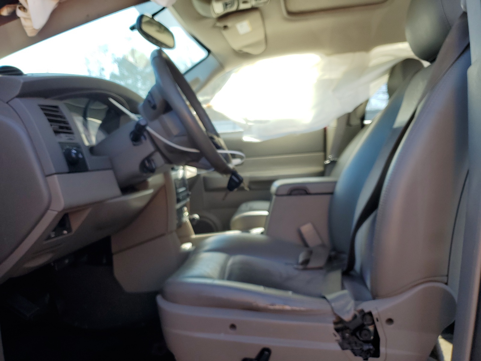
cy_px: 180
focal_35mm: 26
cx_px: 240
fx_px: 361
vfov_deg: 53.1
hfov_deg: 67.3
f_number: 1.5
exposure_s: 1/385
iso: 50
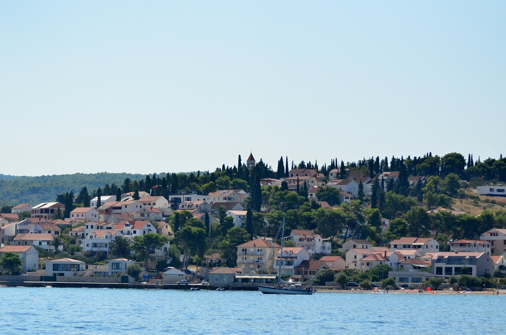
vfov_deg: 10.7
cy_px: 168
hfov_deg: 16.1
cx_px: 253
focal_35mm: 128
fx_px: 1788
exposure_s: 1/8000
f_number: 4.5
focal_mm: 85
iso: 640
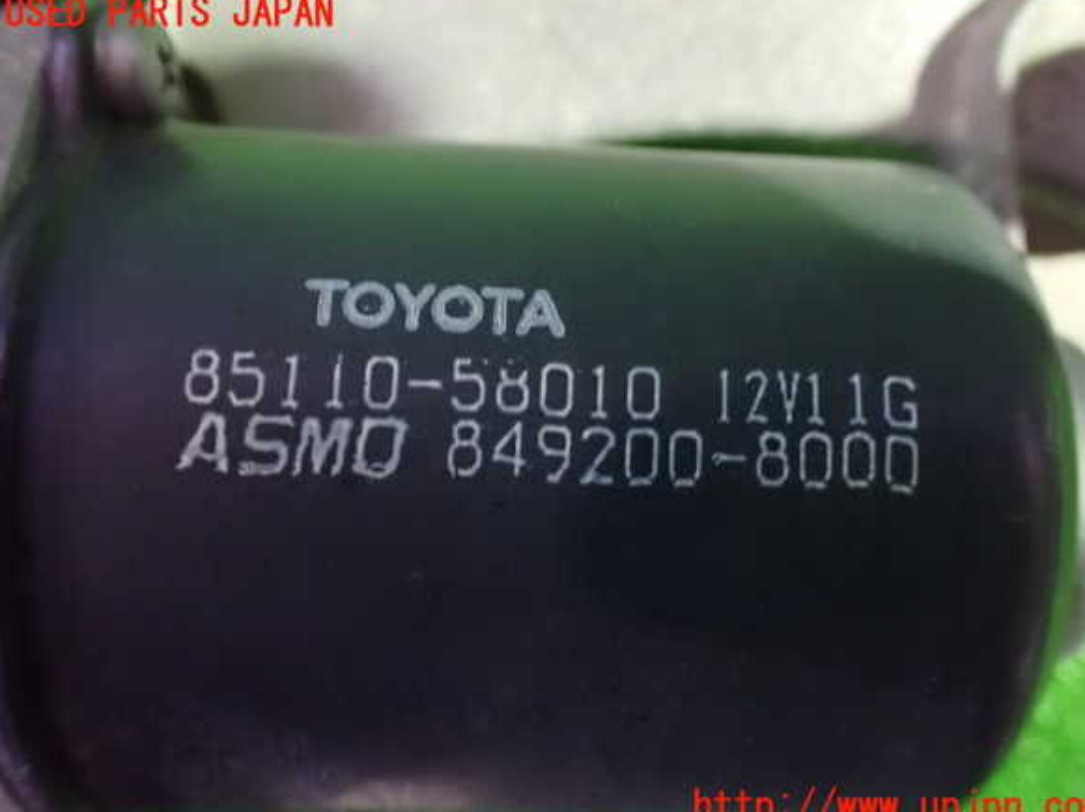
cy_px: 411
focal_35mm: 31
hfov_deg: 58.4
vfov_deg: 45.4
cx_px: 555
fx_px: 971
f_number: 2.3
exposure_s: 1/20
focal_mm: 5.4
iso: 1600
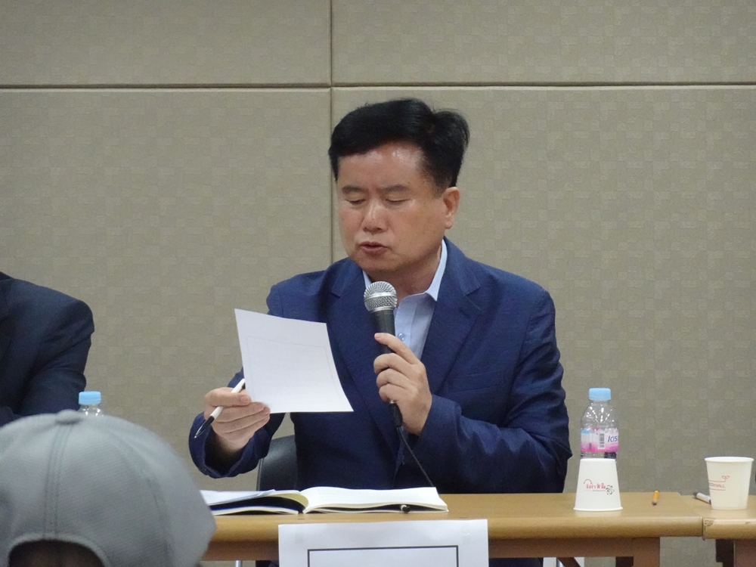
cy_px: 284
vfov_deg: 4.9
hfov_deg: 6.5
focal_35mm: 305
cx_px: 378
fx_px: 6661
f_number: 6.3
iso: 1600
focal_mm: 49.48
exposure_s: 1/80
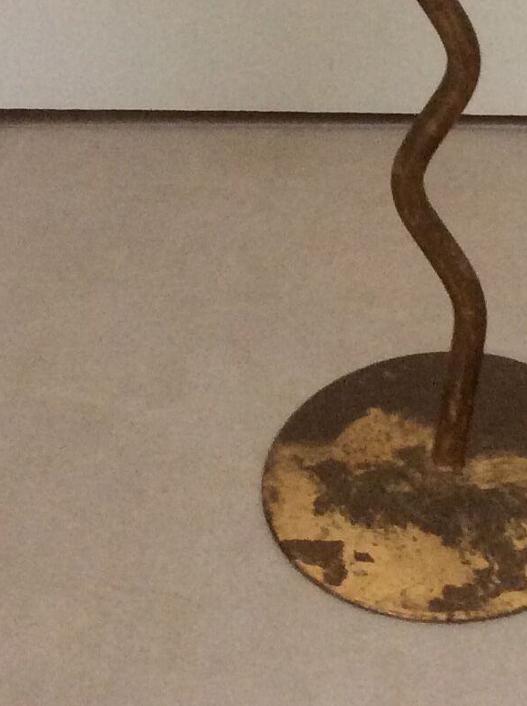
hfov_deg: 14.0
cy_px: -353
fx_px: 2137
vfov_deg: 17.0
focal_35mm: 105
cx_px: 446
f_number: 2.4
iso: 160
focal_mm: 3.3
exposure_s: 1/25
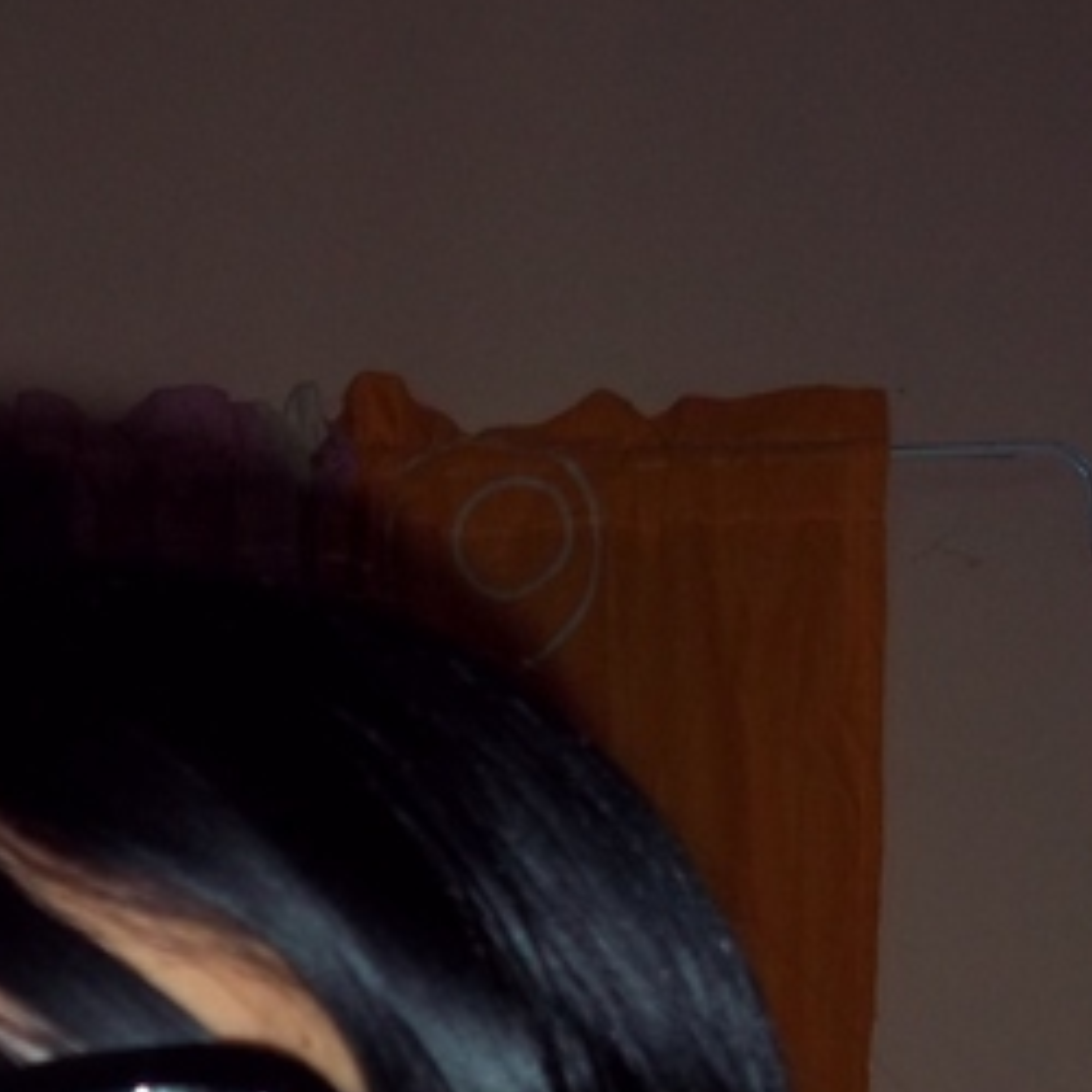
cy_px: 1420
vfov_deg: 16.2
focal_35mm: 102
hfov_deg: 16.7
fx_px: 3640
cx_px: 13
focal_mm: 6.5
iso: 80
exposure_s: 1/30
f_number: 3.1
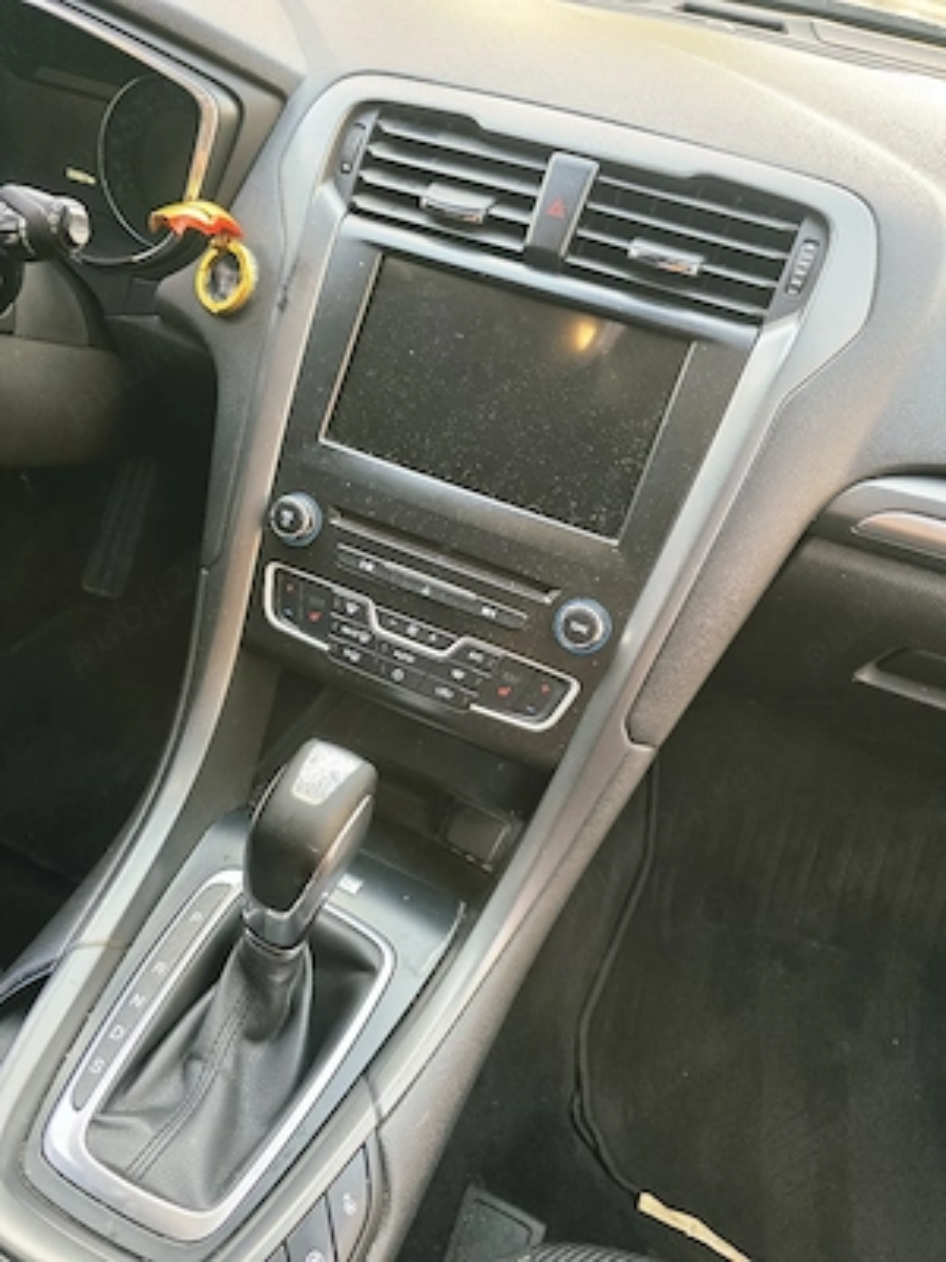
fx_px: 838
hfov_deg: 58.9
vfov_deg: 73.9
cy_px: 631
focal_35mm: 23
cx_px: 473
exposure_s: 1/101
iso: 160
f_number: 1.7
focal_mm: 6.3
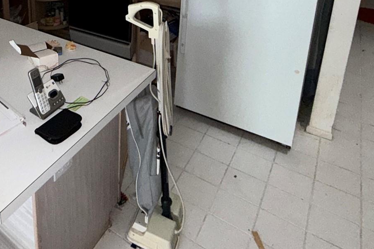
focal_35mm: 33
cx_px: 50
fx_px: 343
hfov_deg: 51.7
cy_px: -17
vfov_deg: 35.0
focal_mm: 2.22
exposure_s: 1/60
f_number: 2.2
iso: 200
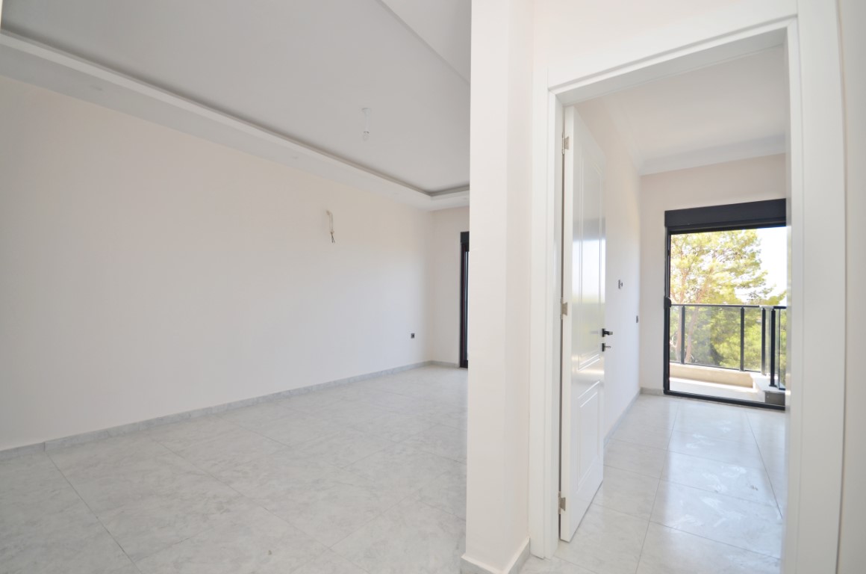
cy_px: 287
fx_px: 360
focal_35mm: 15
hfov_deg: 100.5
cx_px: 433
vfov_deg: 77.1
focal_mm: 10
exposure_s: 1/125
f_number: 5.6
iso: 200
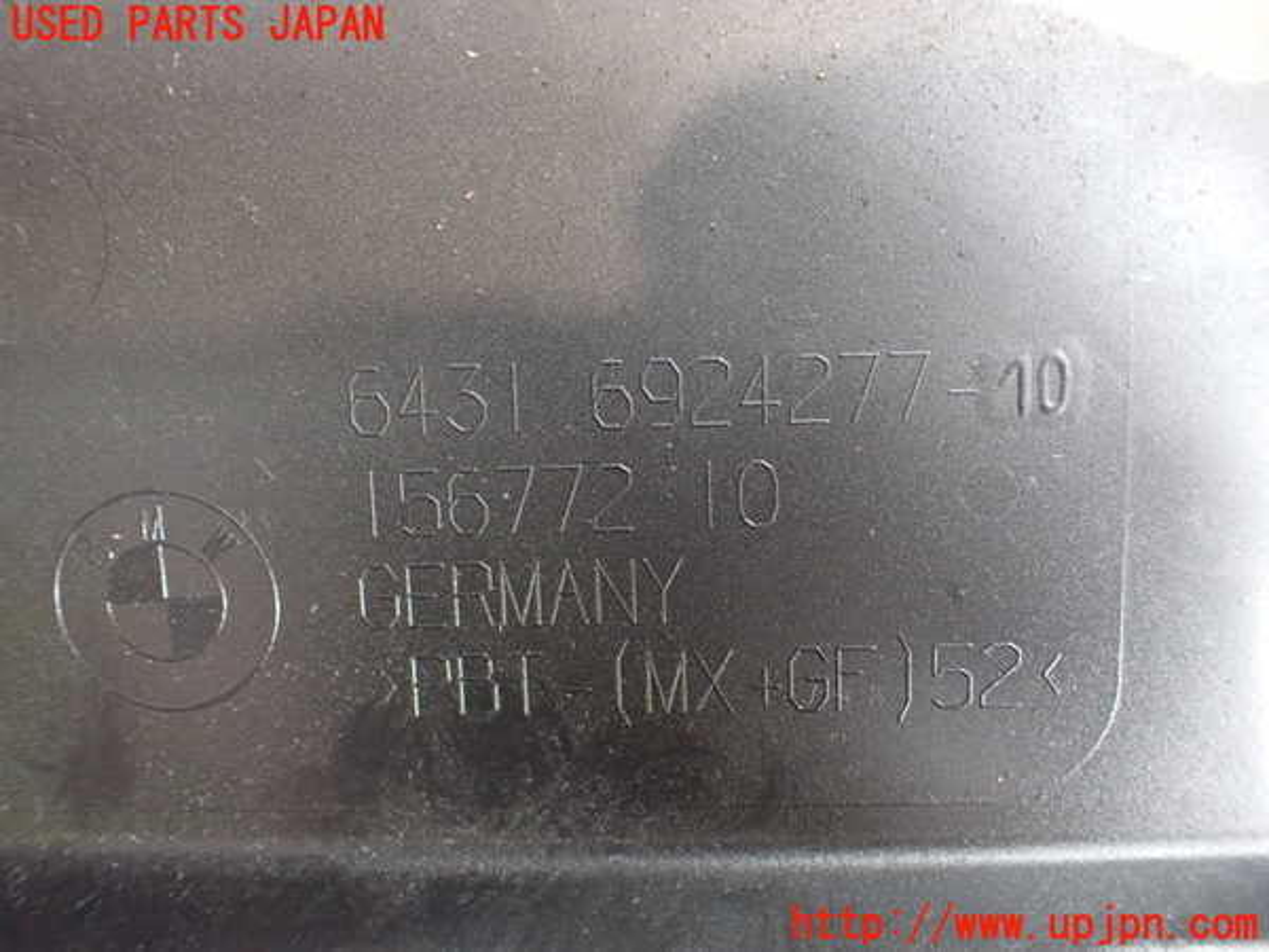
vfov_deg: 46.8
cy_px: 476
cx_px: 634
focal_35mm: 30
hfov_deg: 60.0
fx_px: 1100
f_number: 2.3
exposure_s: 1/50
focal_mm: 5.4
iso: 800
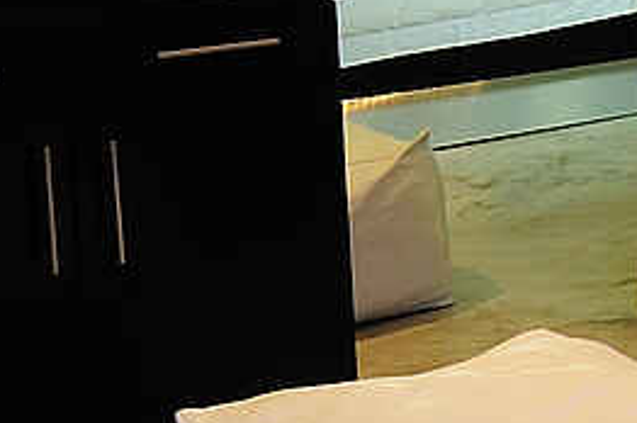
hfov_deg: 12.9
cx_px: 1386
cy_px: -18
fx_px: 2333
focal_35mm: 132
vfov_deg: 10.3
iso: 200
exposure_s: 1/4
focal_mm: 12
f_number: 4.5
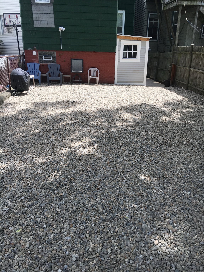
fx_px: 228
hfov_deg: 48.2
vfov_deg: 61.7
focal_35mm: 29
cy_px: 136
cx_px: 102
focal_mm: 4.15
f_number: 2.2
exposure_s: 1/693
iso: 25
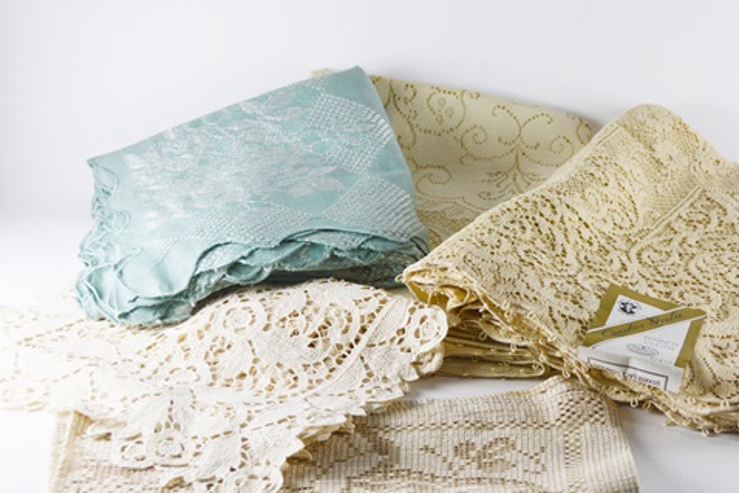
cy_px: 295
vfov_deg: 21.2
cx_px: 451
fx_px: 1314
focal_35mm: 64
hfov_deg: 31.3
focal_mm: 34
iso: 200
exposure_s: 1/160
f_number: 6.3
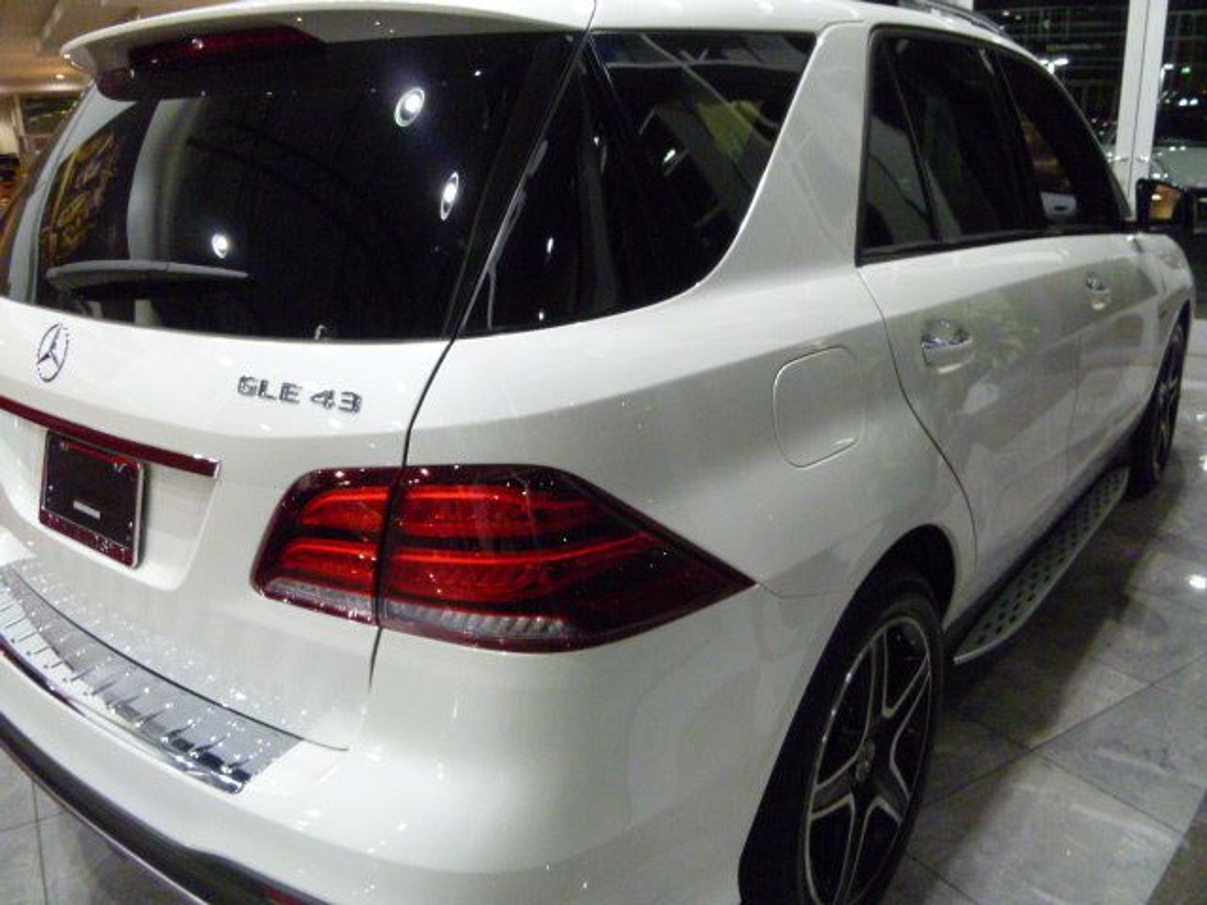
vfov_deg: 49.7
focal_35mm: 28
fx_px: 976
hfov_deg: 63.4
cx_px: 604
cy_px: 452
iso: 800
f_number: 3.3
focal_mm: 5
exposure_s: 1/60
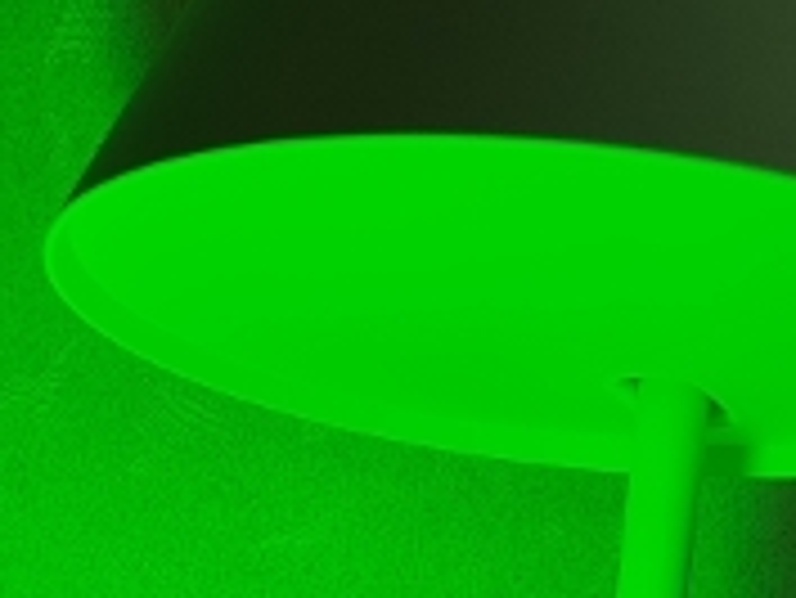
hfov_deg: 17.6
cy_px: 1009
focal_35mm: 103
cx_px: -306
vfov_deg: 13.2
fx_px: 2370
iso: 120
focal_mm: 4.75
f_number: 1.75
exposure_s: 1/100
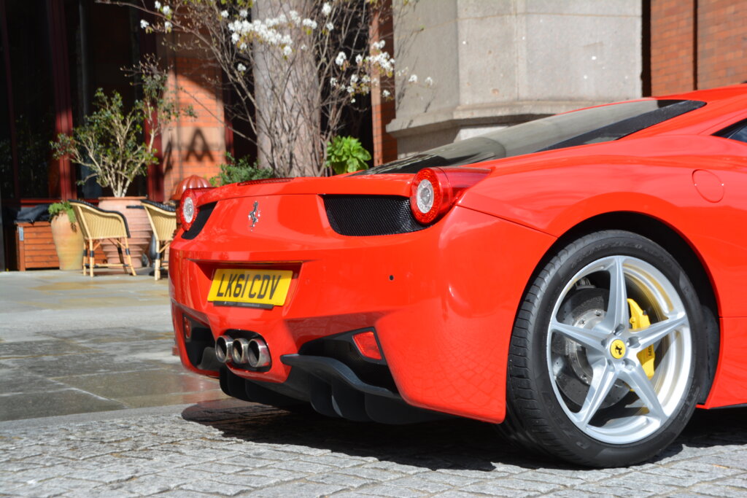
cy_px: 249
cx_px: 374
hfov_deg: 29.2
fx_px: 1432
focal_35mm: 69
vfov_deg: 19.7
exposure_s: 1/250
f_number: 8
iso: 100
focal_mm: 46
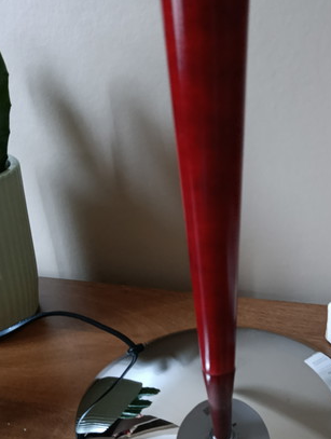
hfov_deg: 33.9
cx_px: 242
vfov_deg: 44.0
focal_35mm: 42
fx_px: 534
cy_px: 294
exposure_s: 1/25
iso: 4783
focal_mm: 6.11
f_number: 1.65
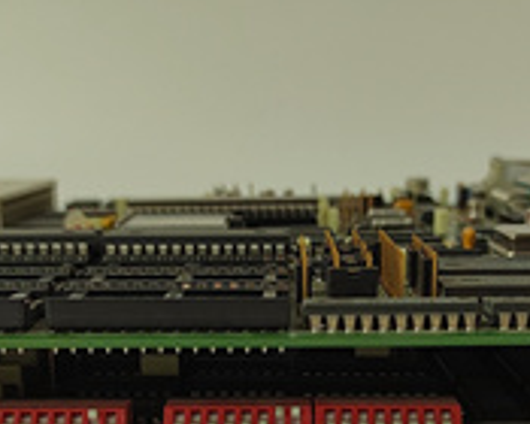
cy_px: 386
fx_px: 1004
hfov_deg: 29.5
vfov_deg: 23.2
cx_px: 309
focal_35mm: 64
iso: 1669
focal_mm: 5.52
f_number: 1.9
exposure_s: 1/100
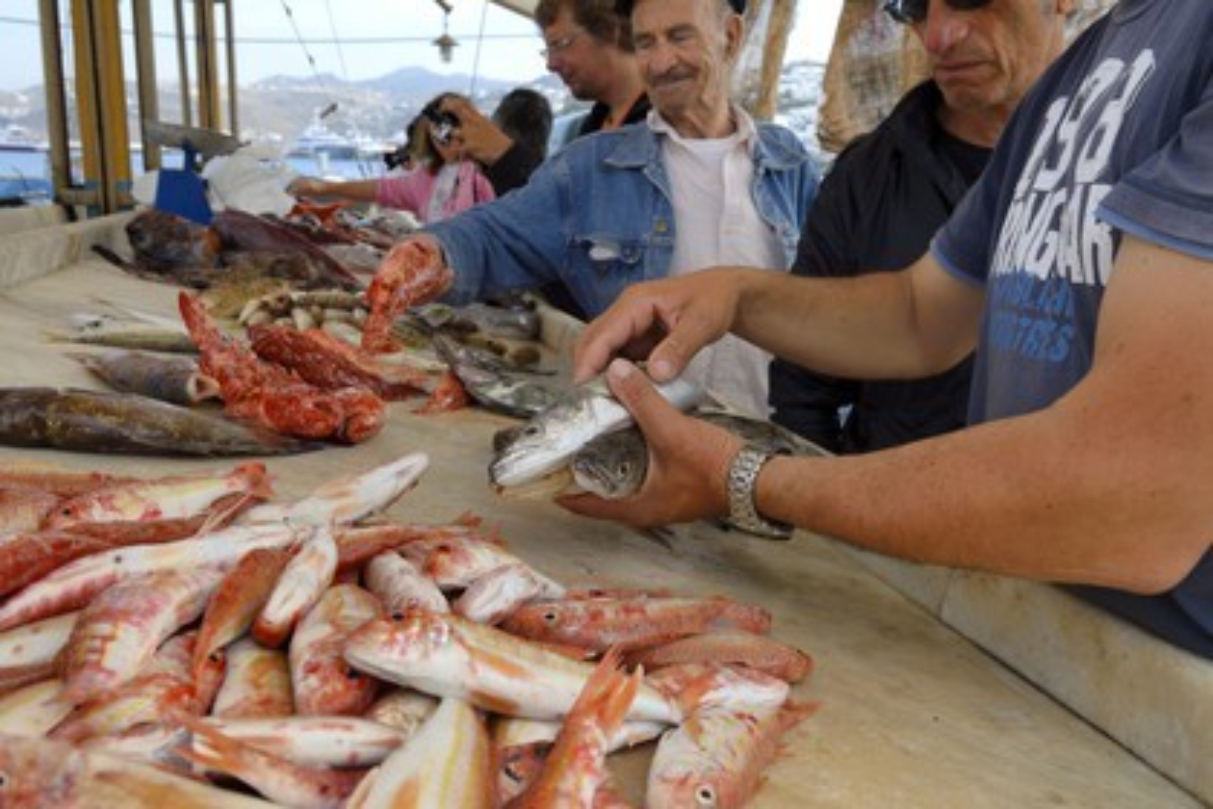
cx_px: 606
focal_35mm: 31
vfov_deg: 42.3
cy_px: 404
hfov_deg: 60.3
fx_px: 1044
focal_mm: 31
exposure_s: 1/160
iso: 200
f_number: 9
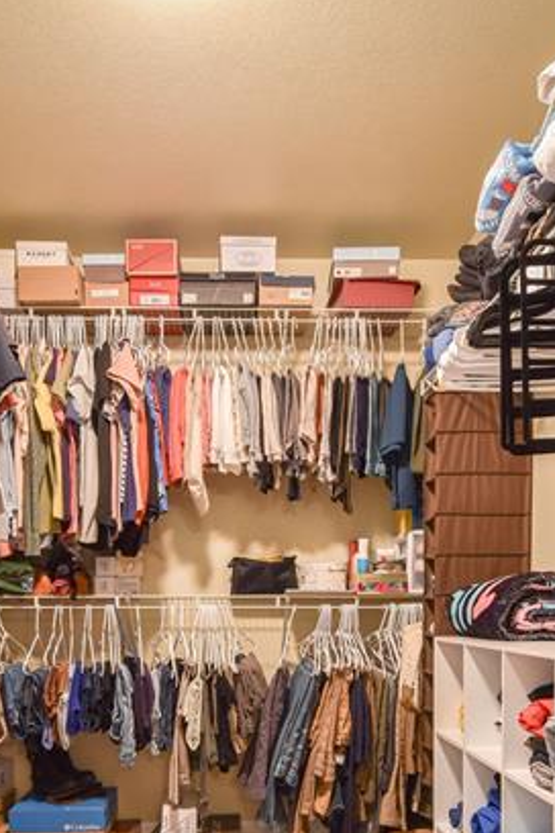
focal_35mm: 32
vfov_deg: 54.8
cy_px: 641
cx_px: 249
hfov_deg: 40.5
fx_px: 751
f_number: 8
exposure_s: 1
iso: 320
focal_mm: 11.5
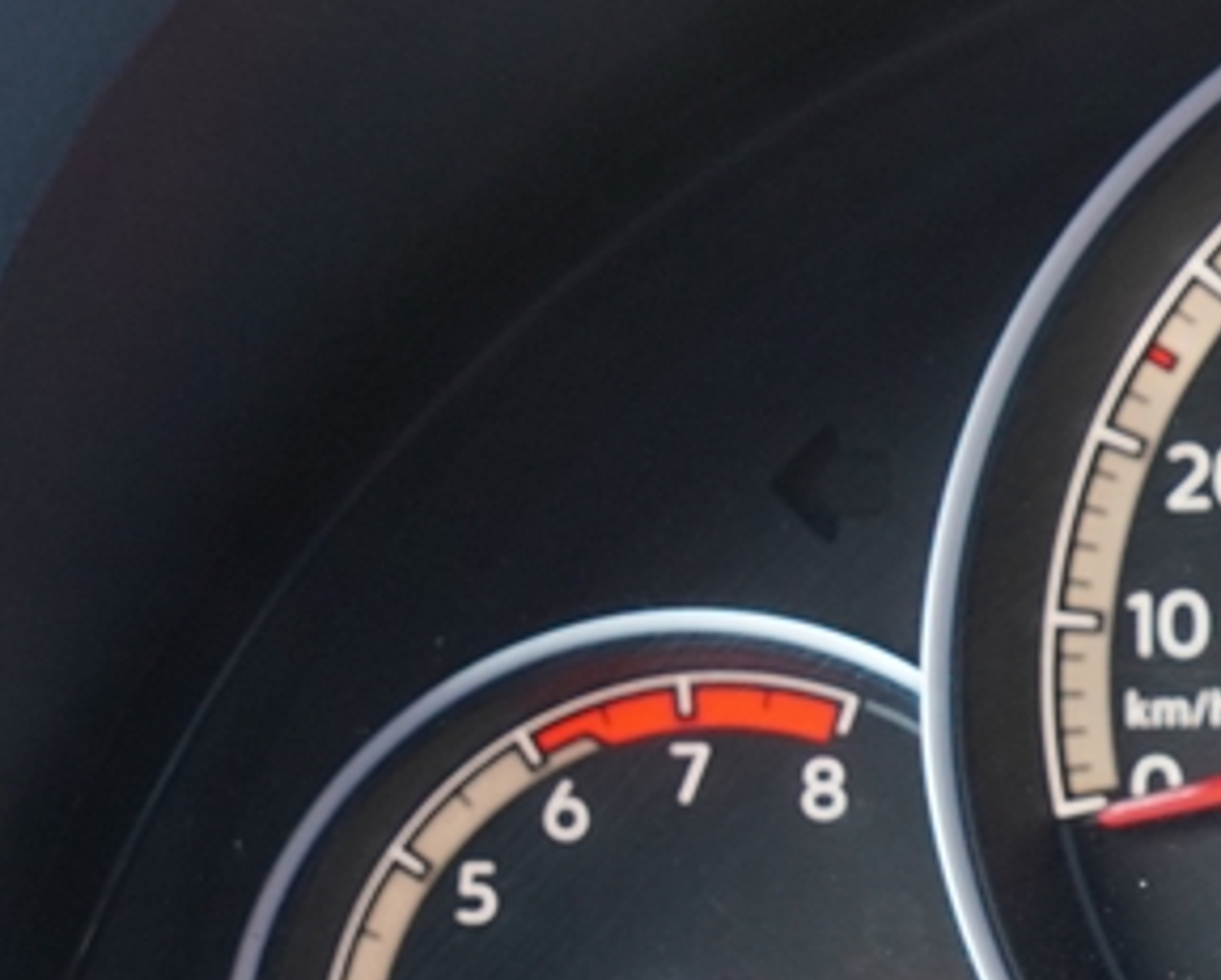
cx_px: 1632
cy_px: 655
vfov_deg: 9.1
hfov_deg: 11.0
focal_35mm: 170
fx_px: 6150
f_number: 4
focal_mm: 34
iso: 800
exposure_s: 1/60
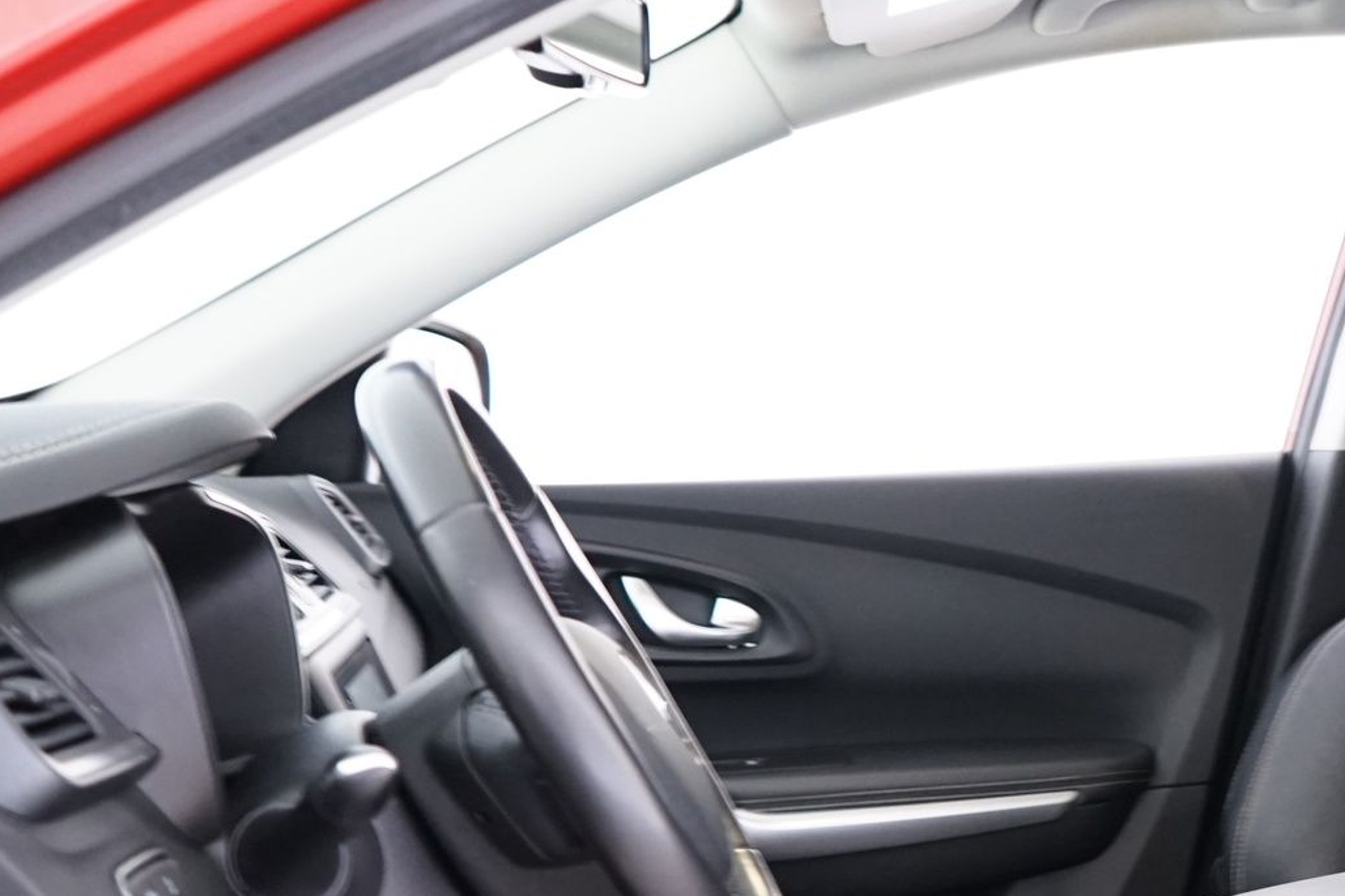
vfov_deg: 19.5
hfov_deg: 28.9
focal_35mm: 68
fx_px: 2540
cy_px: 854
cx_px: 1108
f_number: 3.5
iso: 2000
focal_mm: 28
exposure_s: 1/13
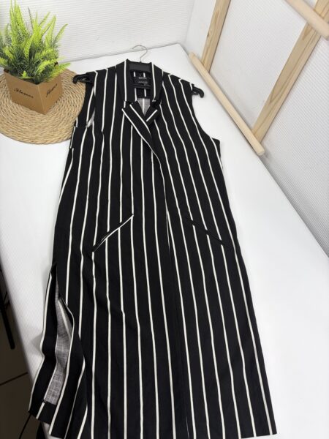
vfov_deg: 67.3
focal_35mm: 26
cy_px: 220
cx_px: 164
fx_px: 329
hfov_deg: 53.1
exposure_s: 1/222
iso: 40
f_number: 1.6
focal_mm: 5.96
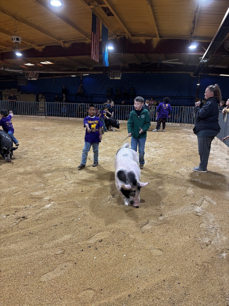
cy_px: 153
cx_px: 114
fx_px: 229
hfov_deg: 53.1
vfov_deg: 67.3
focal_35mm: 26
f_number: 1.6
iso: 100
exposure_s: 1/60
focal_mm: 5.96
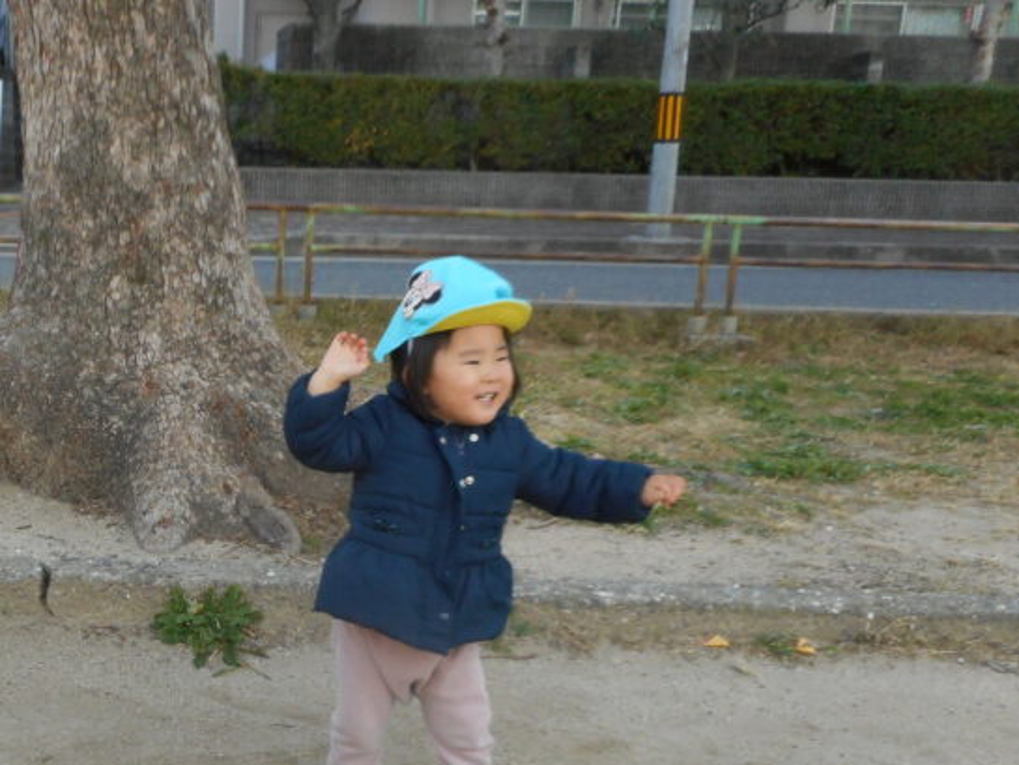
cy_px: 524
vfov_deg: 30.6
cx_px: 150
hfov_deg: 38.3
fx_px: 1384
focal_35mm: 47
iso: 160
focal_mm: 4.5
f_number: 3.7
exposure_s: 1/250
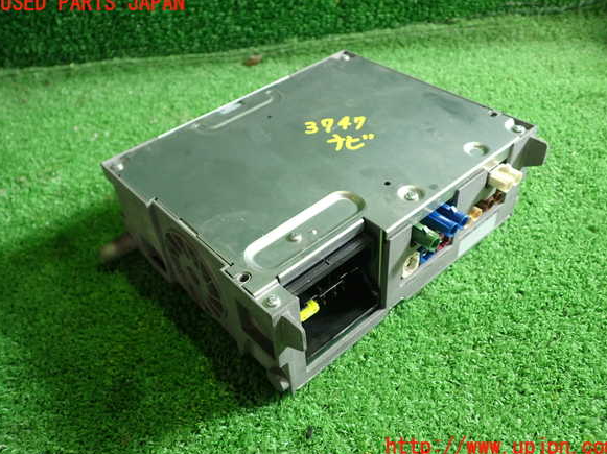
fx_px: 543
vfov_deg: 45.4
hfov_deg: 58.4
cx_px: 308
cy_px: 225
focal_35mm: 31
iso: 200
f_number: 2.3
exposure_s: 1/40
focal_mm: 5.4
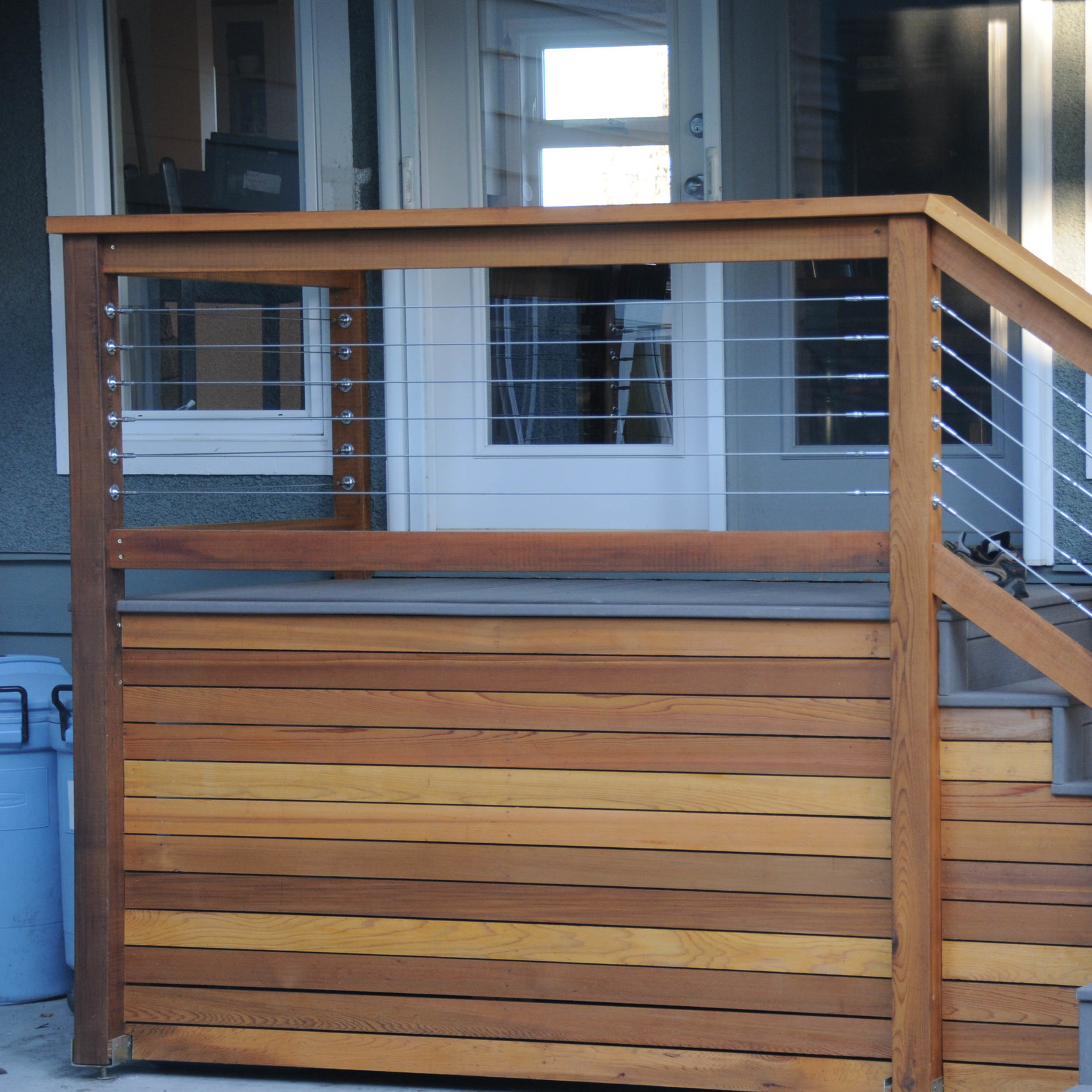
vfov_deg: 17.4
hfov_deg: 17.3
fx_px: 3569
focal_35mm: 100
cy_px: 546
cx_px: 814
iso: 400
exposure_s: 1/60
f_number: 4.8
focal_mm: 52
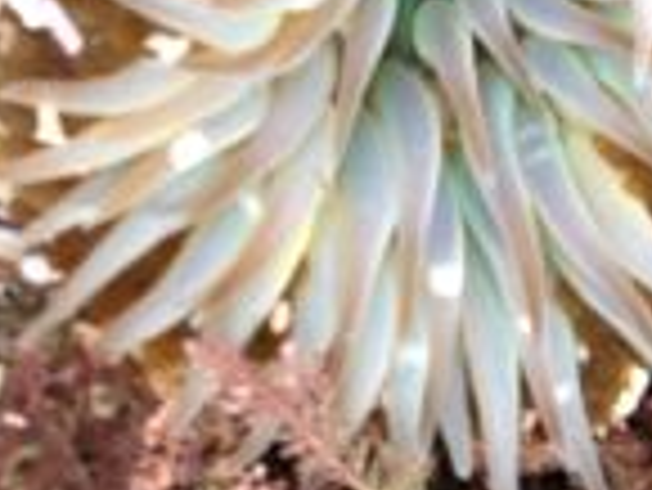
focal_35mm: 154
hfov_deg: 12.8
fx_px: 2903
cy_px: -423
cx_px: 310
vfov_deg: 9.2
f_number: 2.4
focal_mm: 4.28
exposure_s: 1/30
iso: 50
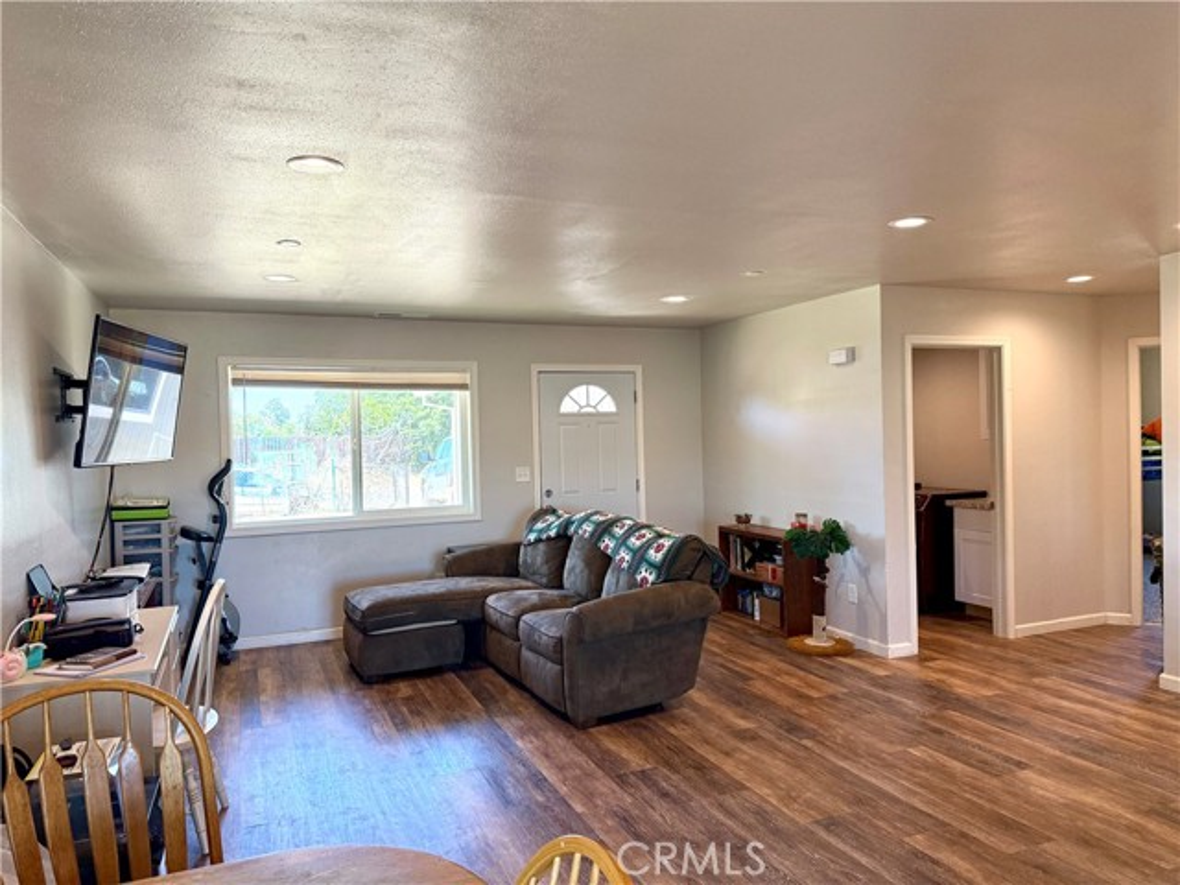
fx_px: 818
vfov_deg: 56.8
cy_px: 442
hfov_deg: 71.6
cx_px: 590
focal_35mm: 24
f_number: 1.78
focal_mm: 6.76
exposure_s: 1/201
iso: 200
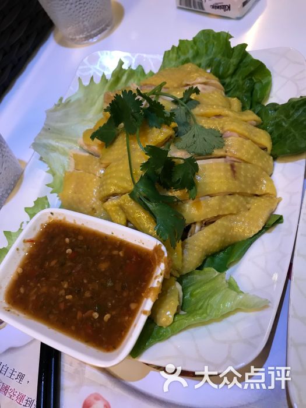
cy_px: 204
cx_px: 153
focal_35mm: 28
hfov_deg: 49.7
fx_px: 330
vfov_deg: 63.4
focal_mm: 3.99
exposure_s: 1/17
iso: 32
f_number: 1.8
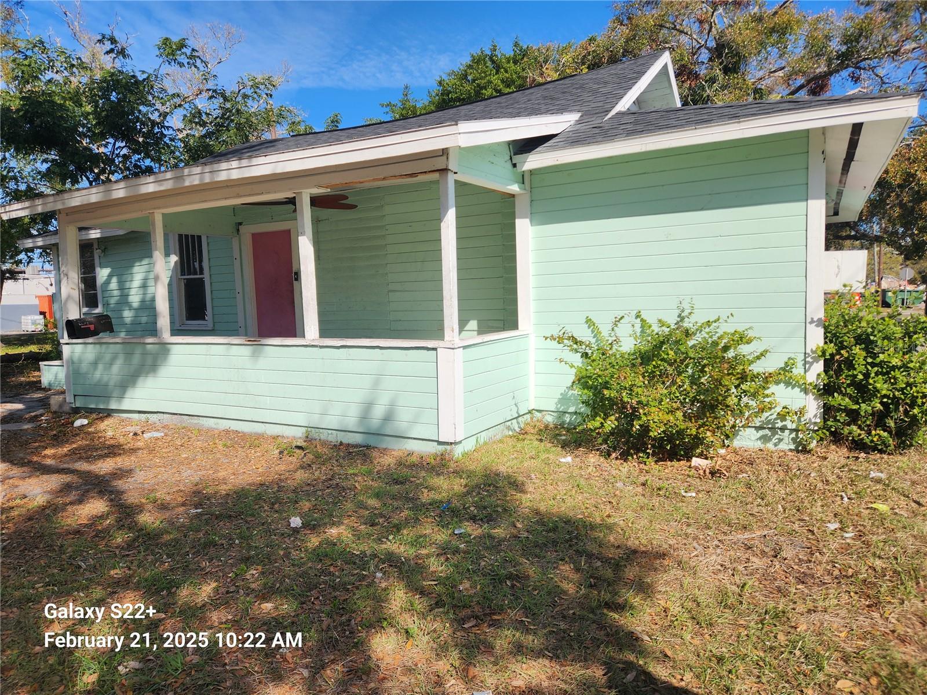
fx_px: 616
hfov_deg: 73.9
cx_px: 464
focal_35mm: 23
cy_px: 348
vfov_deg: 58.9
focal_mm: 5.4
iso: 20
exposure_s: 1/1894
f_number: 1.8
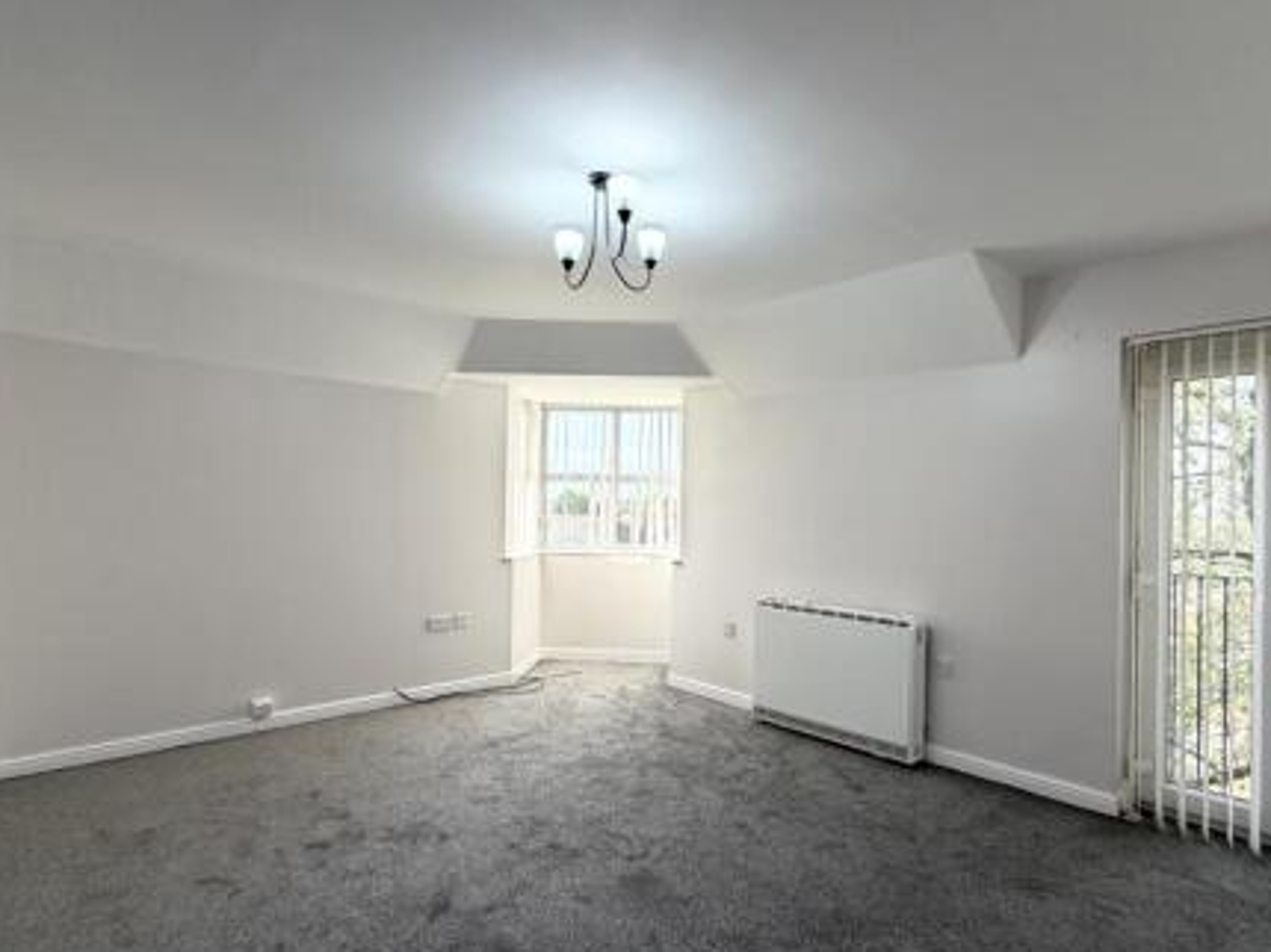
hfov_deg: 84.1
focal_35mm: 19
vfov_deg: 68.6
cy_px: 501
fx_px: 697
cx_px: 735
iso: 160
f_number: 2.2
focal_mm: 2.22
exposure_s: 1/121
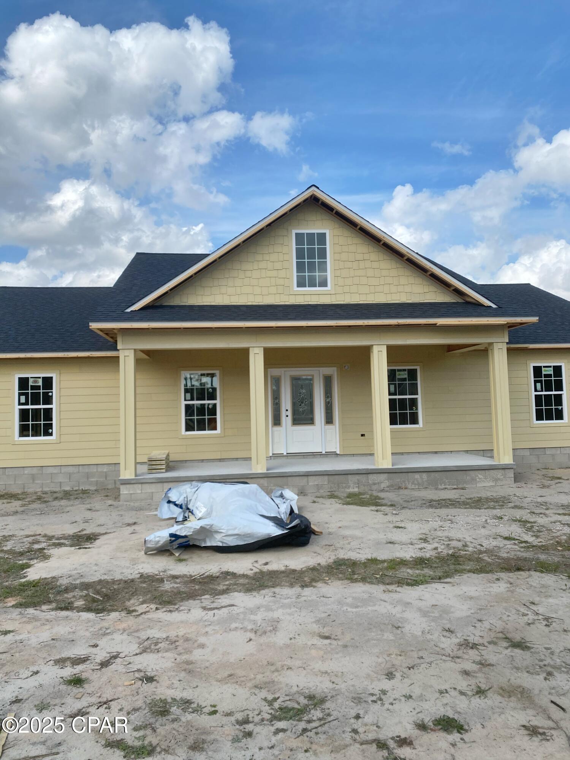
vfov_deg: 67.3
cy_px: 380
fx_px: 571
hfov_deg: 53.1
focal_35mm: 26
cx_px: 285
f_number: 1.8
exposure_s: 1/3040
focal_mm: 4.25
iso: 32
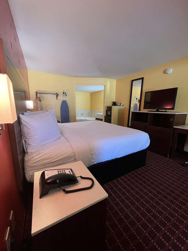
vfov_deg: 106.2
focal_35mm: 13
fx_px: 94
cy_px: 126
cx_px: 94
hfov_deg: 89.9
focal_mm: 1.57
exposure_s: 1/60
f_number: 1.8
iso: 400
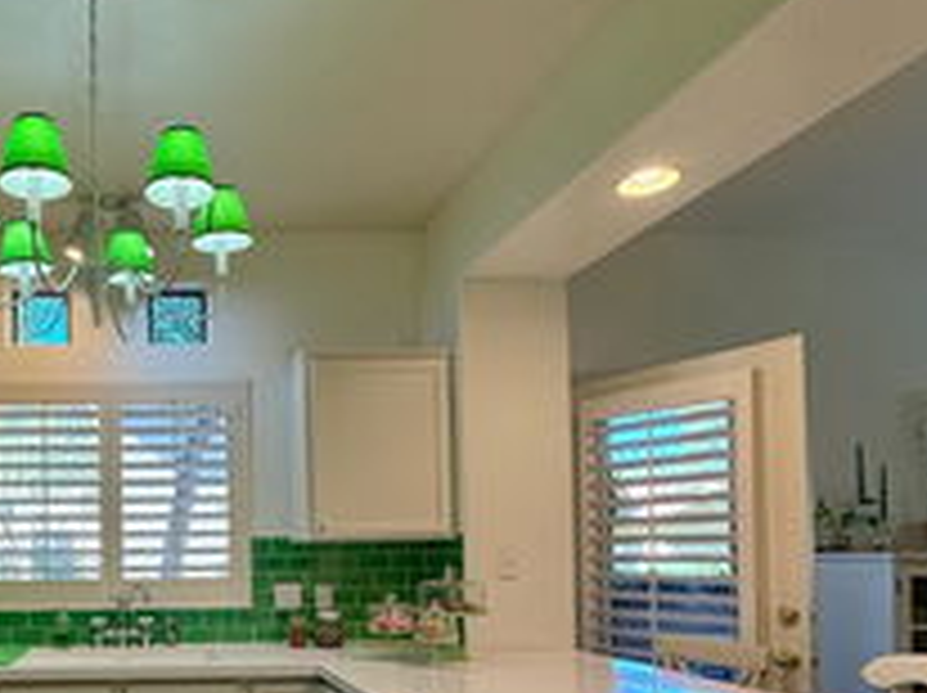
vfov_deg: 45.9
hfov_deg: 56.5
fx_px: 776
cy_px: 544
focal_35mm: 29
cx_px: 164
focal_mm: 2.22
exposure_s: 1/120
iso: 125
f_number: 2.2
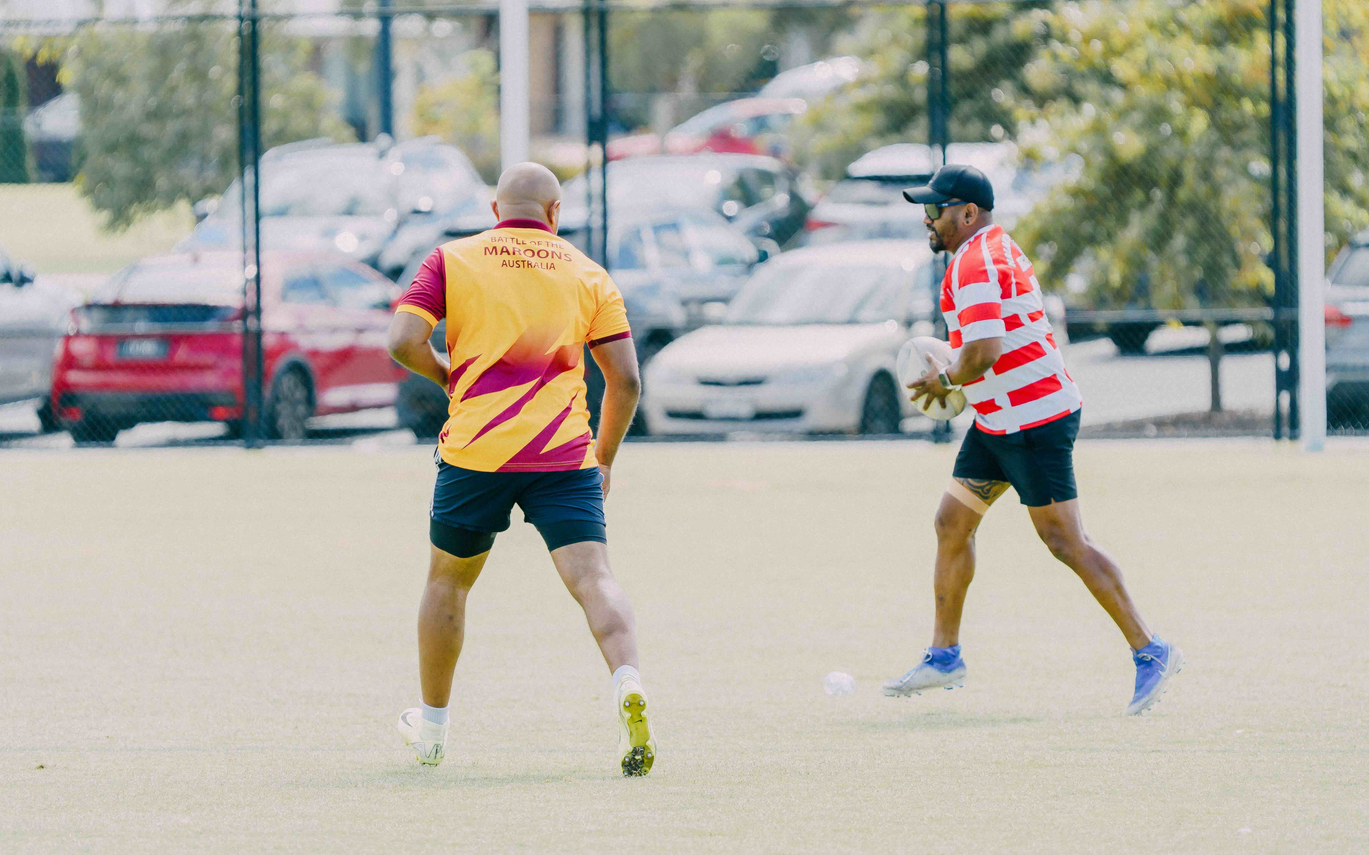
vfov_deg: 3.4
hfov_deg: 5.4
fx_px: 14550
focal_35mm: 390
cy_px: 421
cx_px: 685
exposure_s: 1/500
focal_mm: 382
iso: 200
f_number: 6.3
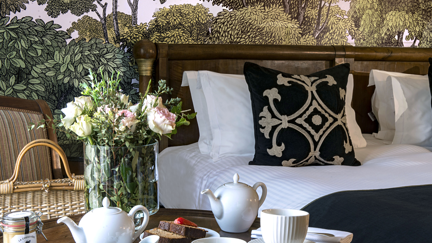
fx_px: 859
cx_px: 268
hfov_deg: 28.1
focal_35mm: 75
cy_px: 140
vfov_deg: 16.1
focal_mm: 48
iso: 100
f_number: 22
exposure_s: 2
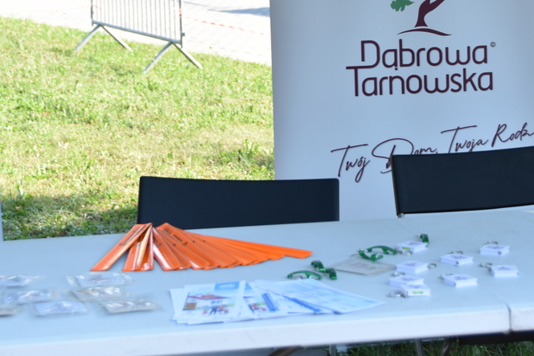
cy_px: 50
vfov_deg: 13.2
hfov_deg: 19.6
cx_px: 433
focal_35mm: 103
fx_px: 1528
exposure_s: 1/100
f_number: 5
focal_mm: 38
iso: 100
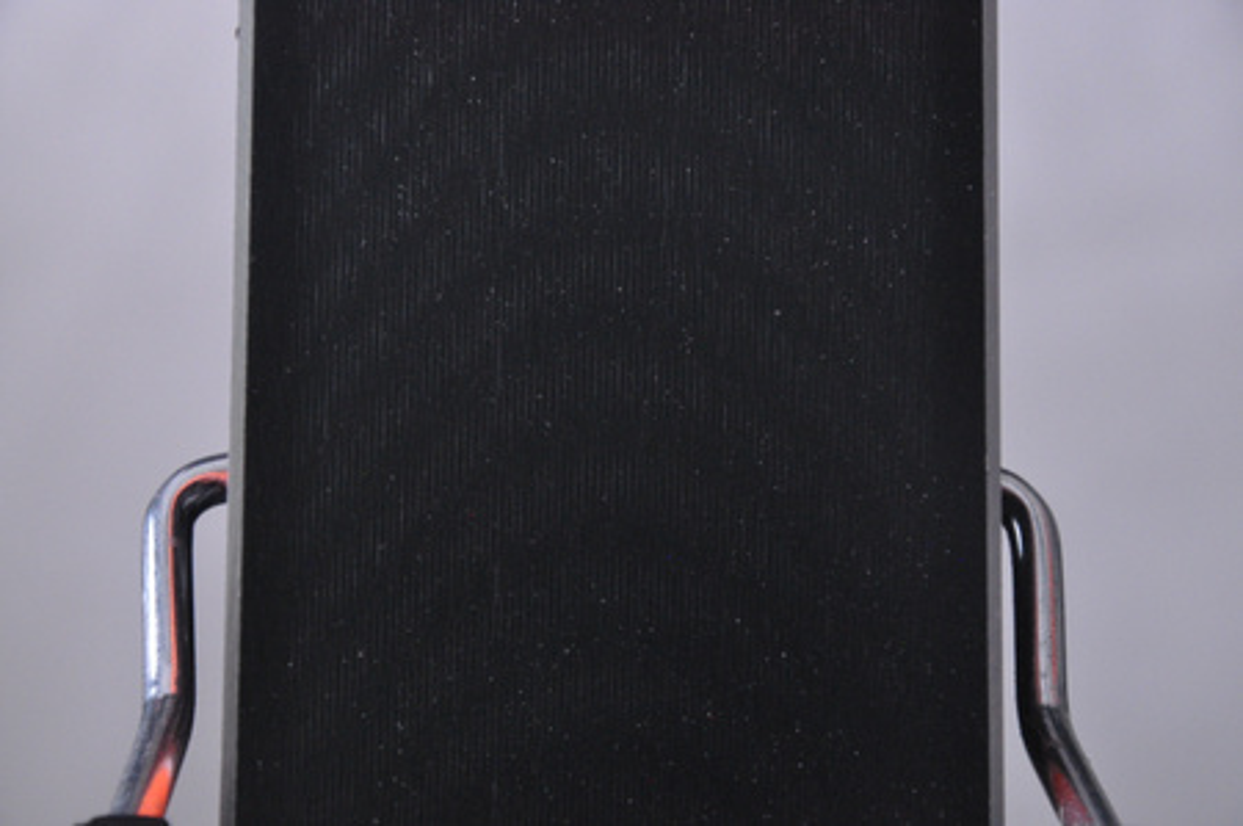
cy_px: 413
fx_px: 5432
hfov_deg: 13.1
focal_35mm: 158
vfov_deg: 8.7
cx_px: 622
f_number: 9.5
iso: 3200
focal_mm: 105
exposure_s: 1/125
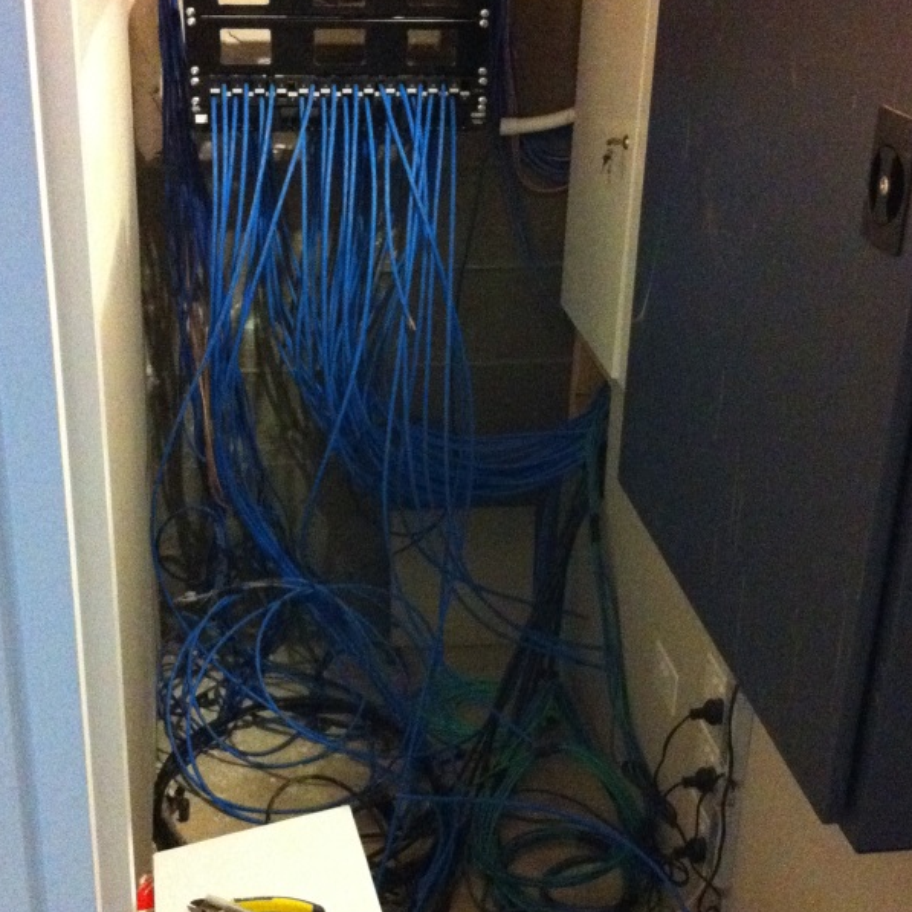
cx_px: 456
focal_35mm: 53
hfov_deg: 32.2
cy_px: 467
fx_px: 1580
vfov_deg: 32.2
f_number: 2.8
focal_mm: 3.85
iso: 1000
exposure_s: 1/15
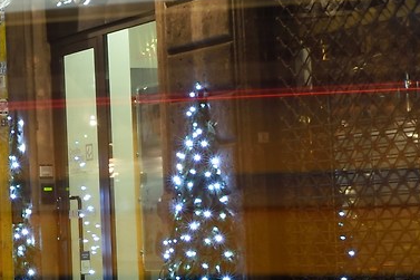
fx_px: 2227
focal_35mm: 191
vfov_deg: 7.2
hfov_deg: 9.7
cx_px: -538
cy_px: -9
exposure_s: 8
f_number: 11
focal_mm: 30
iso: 100
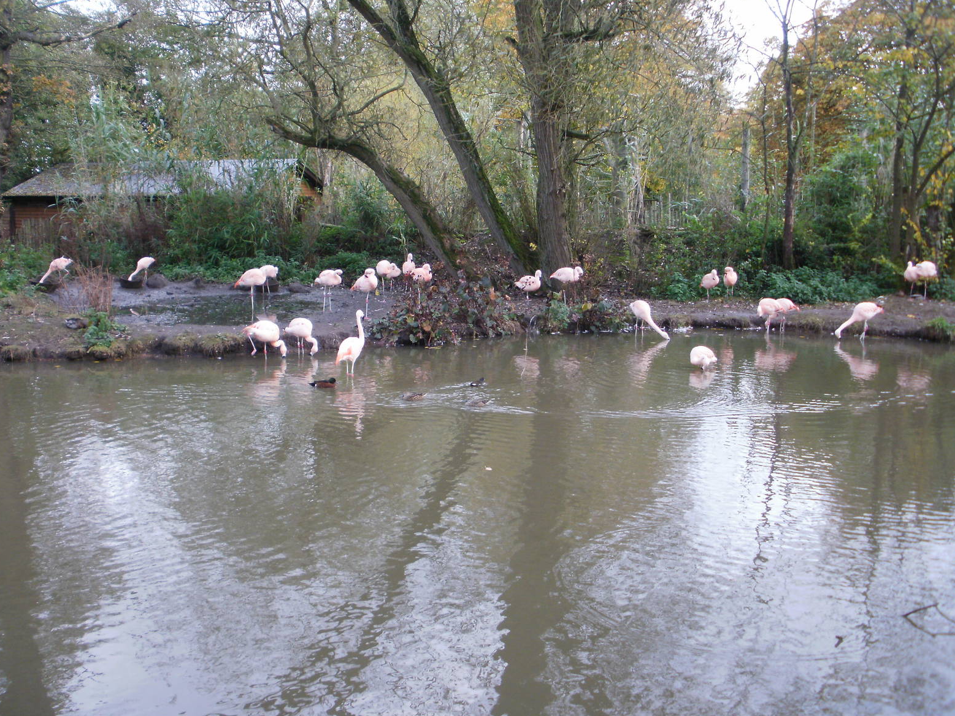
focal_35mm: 37
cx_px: 472
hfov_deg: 50.1
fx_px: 1021
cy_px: 364
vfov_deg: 38.7
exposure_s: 1/80
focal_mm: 6.3
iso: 100
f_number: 3.5
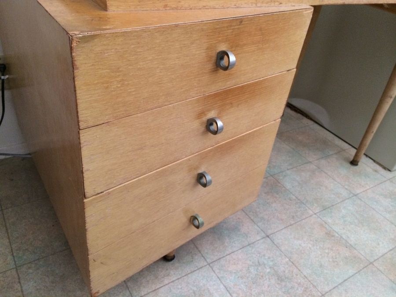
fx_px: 343
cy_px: 148
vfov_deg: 46.8
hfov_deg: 60.0
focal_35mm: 30
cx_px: 198
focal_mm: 4.12
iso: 200
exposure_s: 1/30
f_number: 2.2
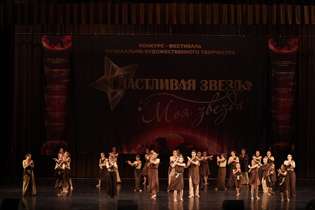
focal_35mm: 70
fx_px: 612
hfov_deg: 28.8
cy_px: 105
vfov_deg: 19.5
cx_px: 158
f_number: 2.8
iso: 2000
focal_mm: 70
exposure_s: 1/400
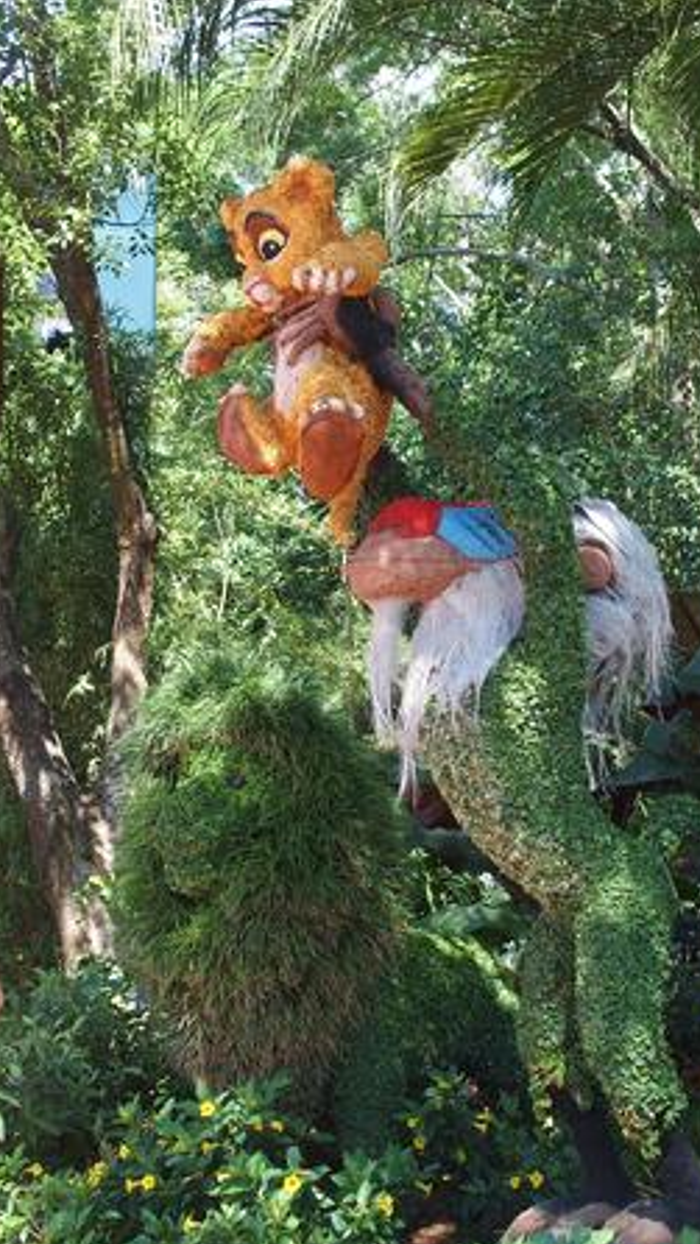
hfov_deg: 21.8
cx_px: 449
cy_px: 622
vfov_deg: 37.8
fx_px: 1814
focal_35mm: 55
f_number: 3.5
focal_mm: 10.8
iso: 100
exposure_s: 1/125
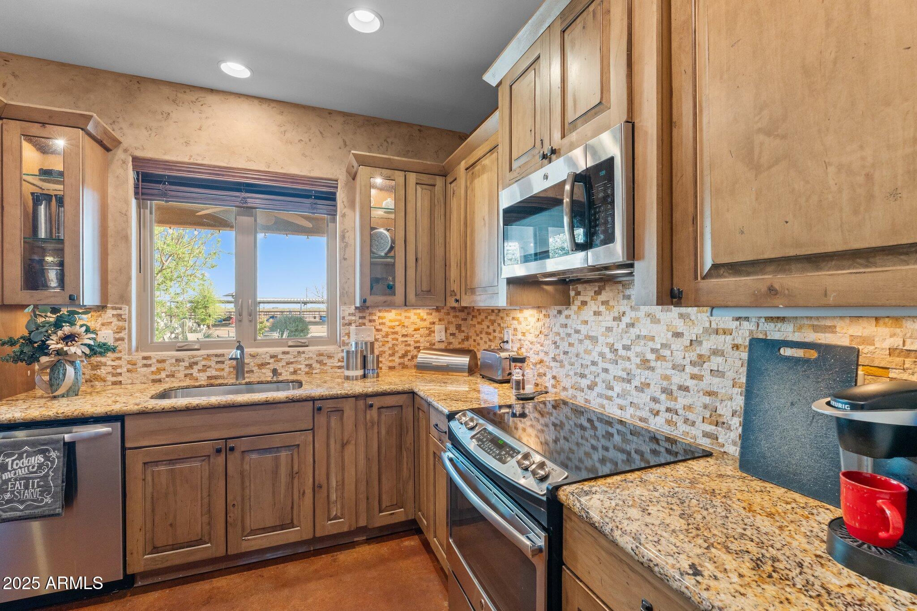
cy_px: 306
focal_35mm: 15
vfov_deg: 76.6
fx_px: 387
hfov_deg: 99.7
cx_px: 458
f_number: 8
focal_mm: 15.2
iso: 400
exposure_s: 1/8
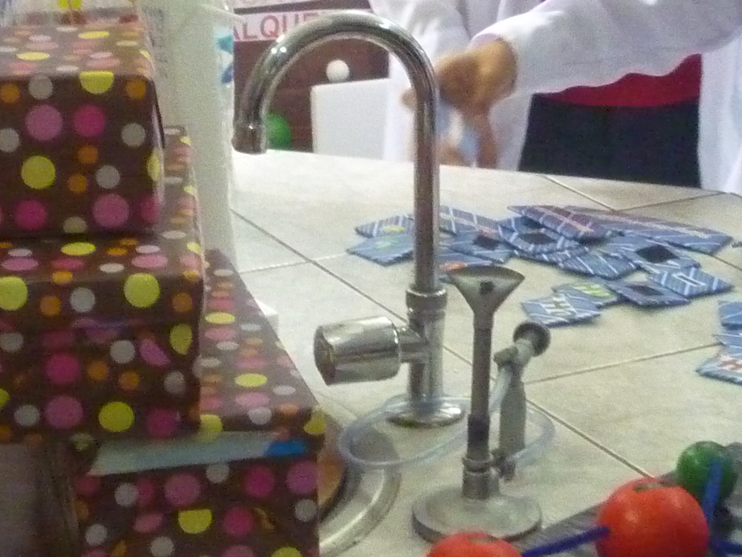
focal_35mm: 95
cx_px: 308
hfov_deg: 20.6
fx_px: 2037
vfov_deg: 15.4
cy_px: 96
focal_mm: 5.2
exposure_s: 1/50
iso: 800
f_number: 3.3
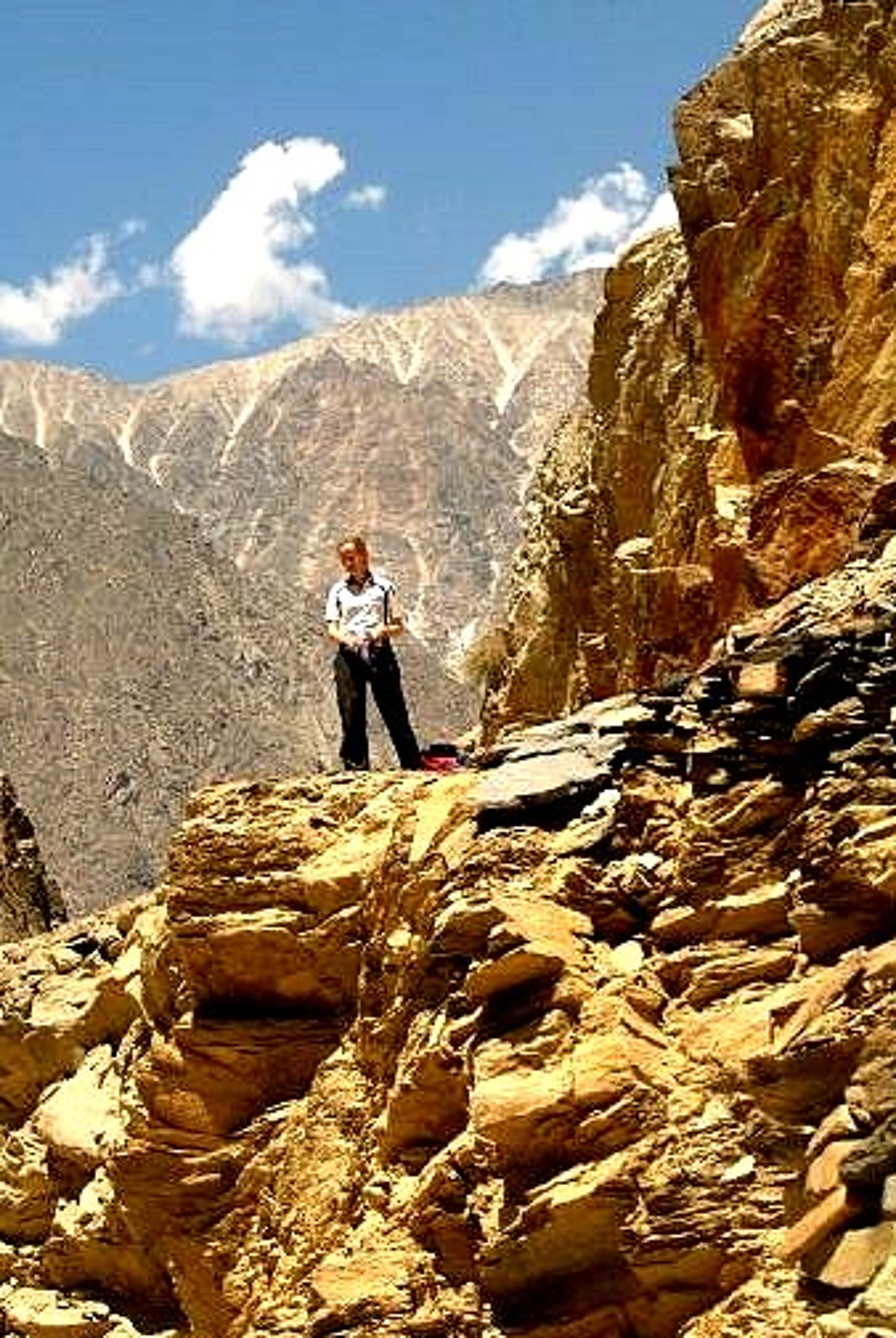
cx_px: 200
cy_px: 636
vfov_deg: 21.4
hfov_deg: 14.4
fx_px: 3537
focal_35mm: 95
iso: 400
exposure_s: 1/350
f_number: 9.5
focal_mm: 40
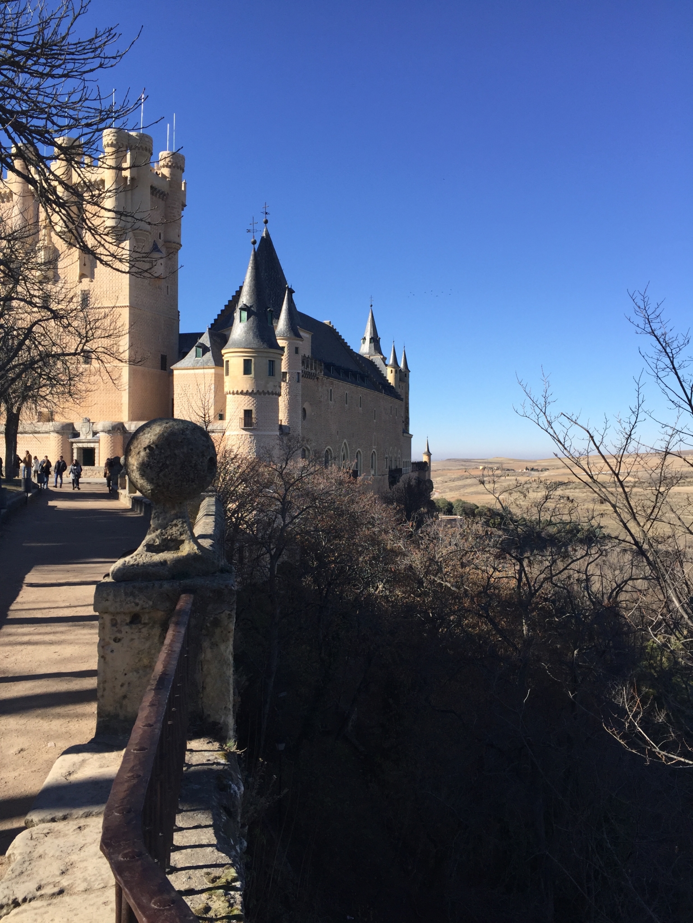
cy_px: 462
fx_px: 774
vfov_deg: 61.7
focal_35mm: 29
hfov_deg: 48.2
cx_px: 346
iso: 32
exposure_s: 1/1412
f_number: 2.2
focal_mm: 4.15
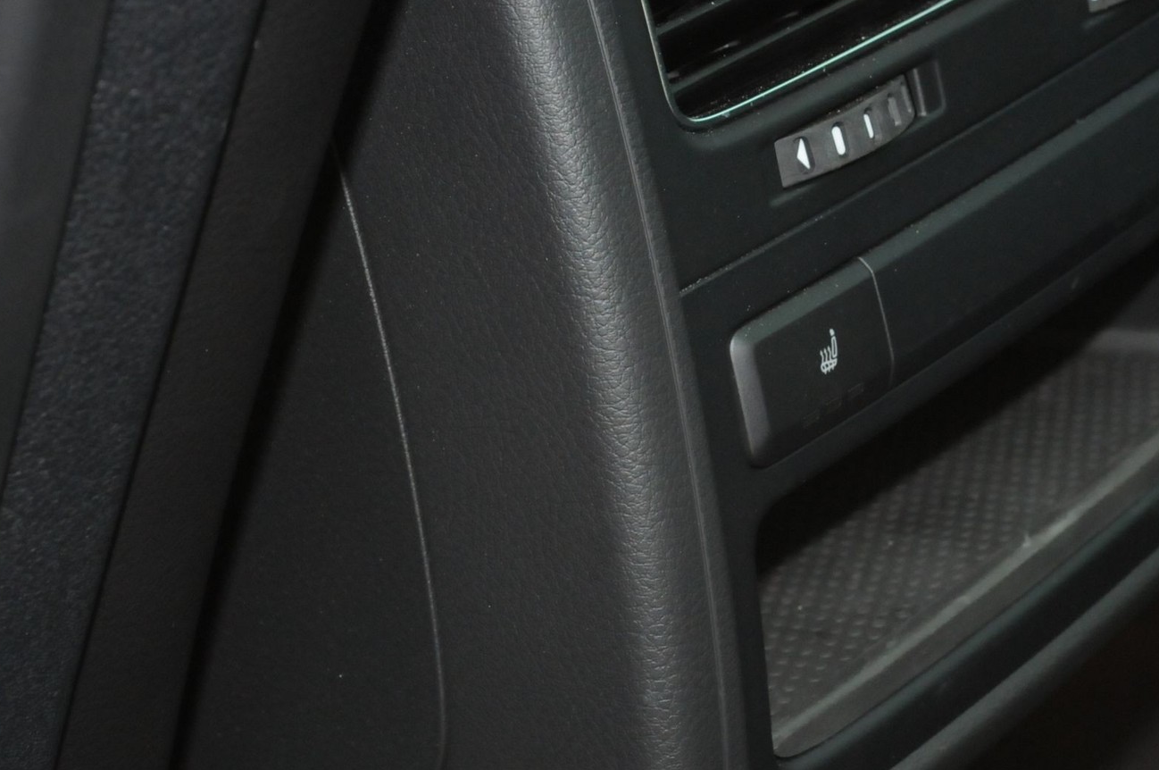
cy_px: 142
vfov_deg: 13.1
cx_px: 746
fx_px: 3344
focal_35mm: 104
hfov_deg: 19.6
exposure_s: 1/60
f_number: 8
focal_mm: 36
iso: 1250
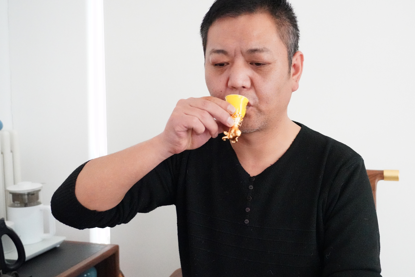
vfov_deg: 34.2
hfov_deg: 49.0
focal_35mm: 39
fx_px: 450
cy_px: 141
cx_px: 262
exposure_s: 1/2500
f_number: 4
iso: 32000
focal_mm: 29
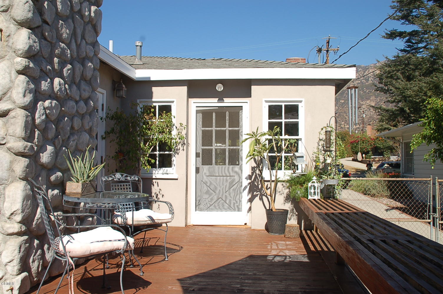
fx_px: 406
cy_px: 147
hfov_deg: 57.3
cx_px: 222
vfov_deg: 39.9
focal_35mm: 33
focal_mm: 22
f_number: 11
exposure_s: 1/400
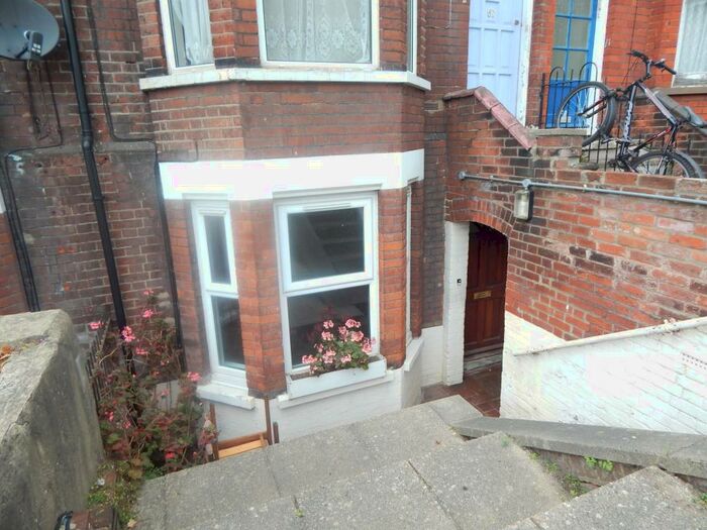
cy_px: 265
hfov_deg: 76.4
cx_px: 354
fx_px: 449
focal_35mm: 22
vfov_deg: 61.1
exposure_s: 1/30
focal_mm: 4
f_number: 3
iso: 125
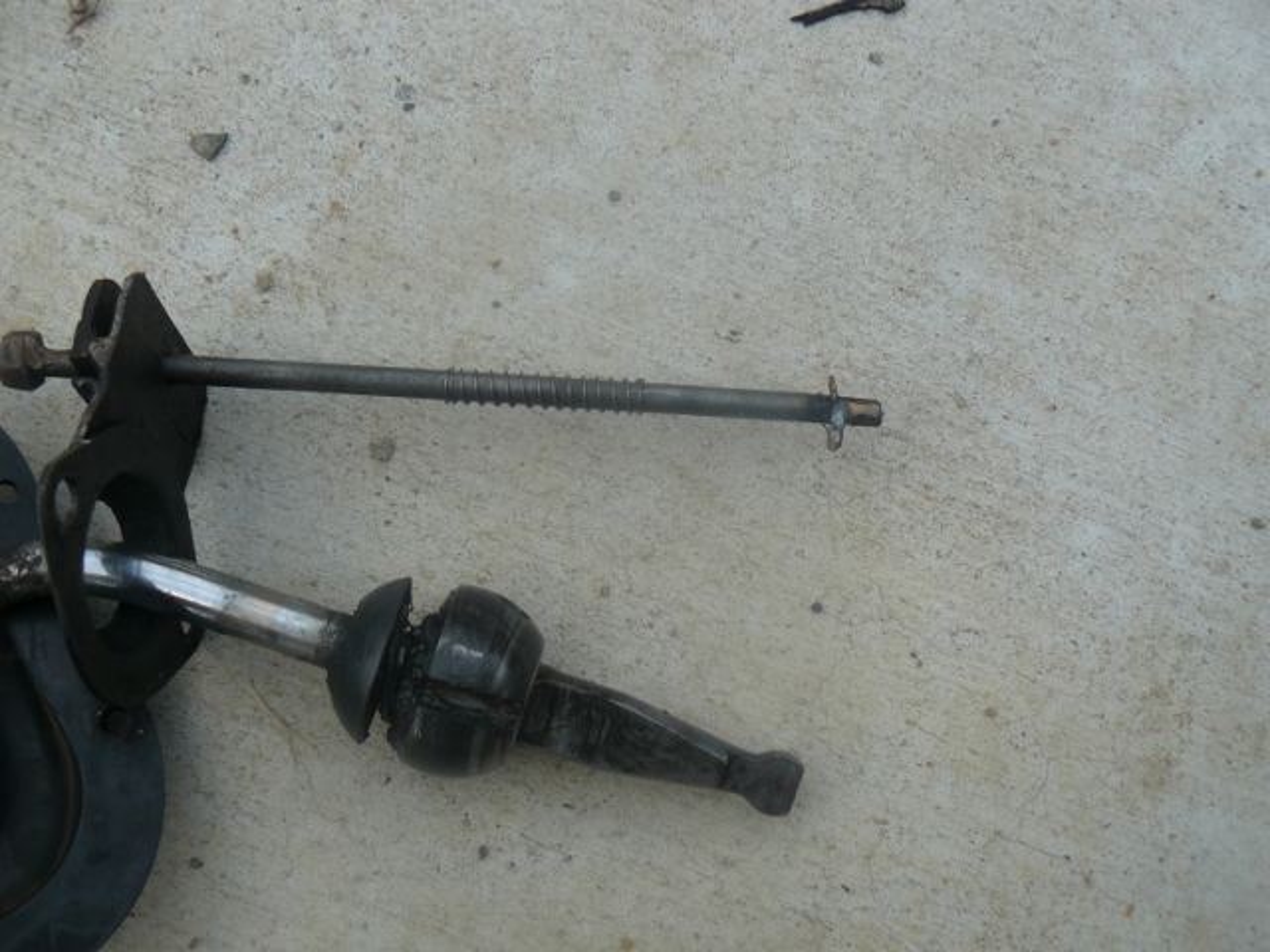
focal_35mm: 36
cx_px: 635
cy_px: 476
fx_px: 1321
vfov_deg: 39.7
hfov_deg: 51.4
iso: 100
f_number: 2.8
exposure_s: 1/80
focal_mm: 6
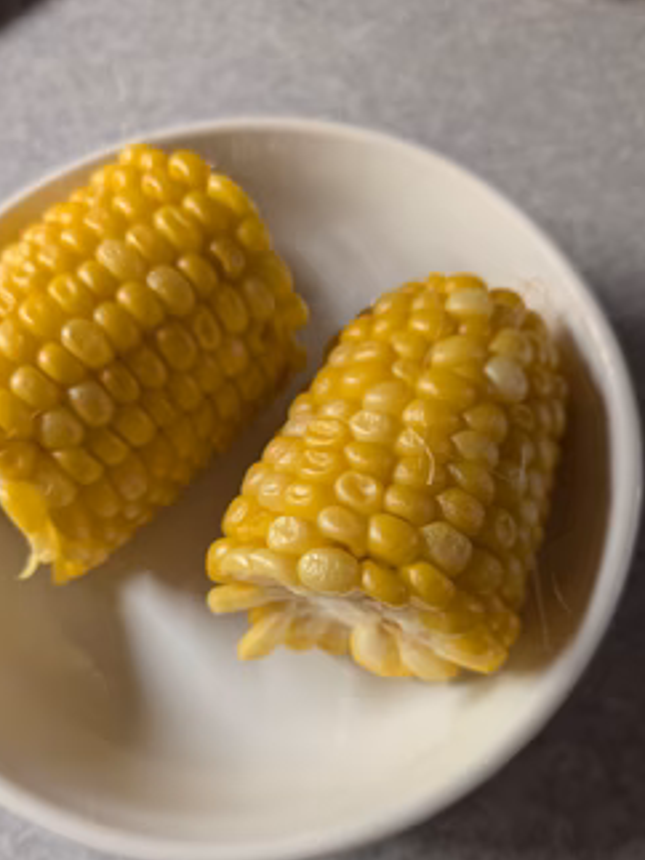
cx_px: 291
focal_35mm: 31
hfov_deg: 45.4
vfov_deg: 58.0
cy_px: 506
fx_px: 771
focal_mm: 5.43
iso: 447
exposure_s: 1/40
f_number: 1.89
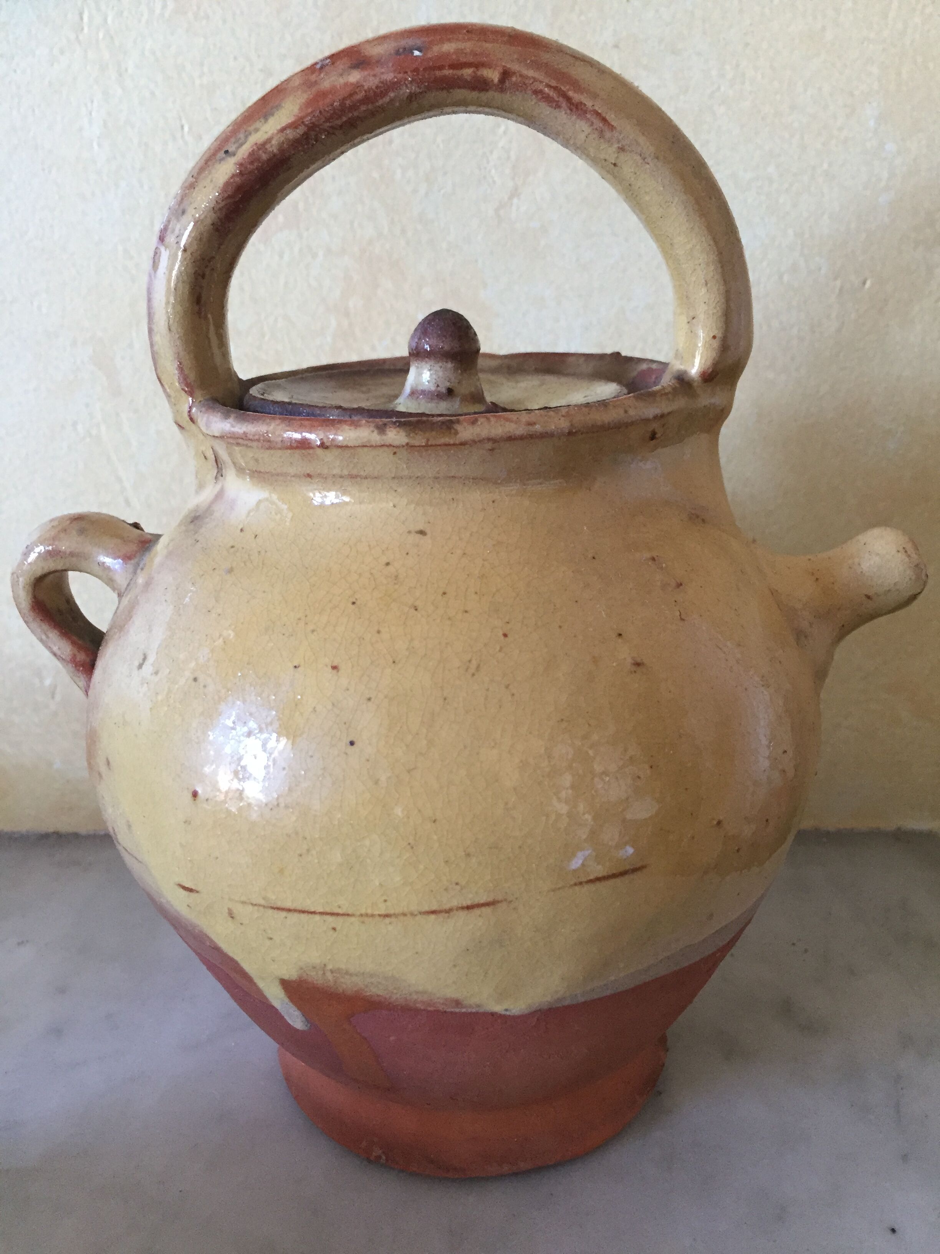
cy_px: 627
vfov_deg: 61.7
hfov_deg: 48.2
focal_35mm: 29
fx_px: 1050
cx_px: 470
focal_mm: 4.15
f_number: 2.2
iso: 200
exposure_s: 1/33
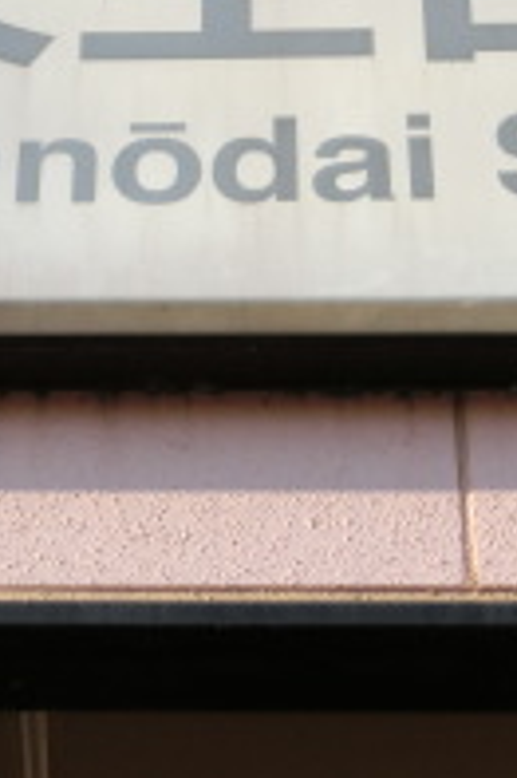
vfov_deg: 11.6
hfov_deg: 7.8
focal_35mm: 176
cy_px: 43
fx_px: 3798
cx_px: 99
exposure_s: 1/200
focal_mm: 9.3
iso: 80
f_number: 4.7
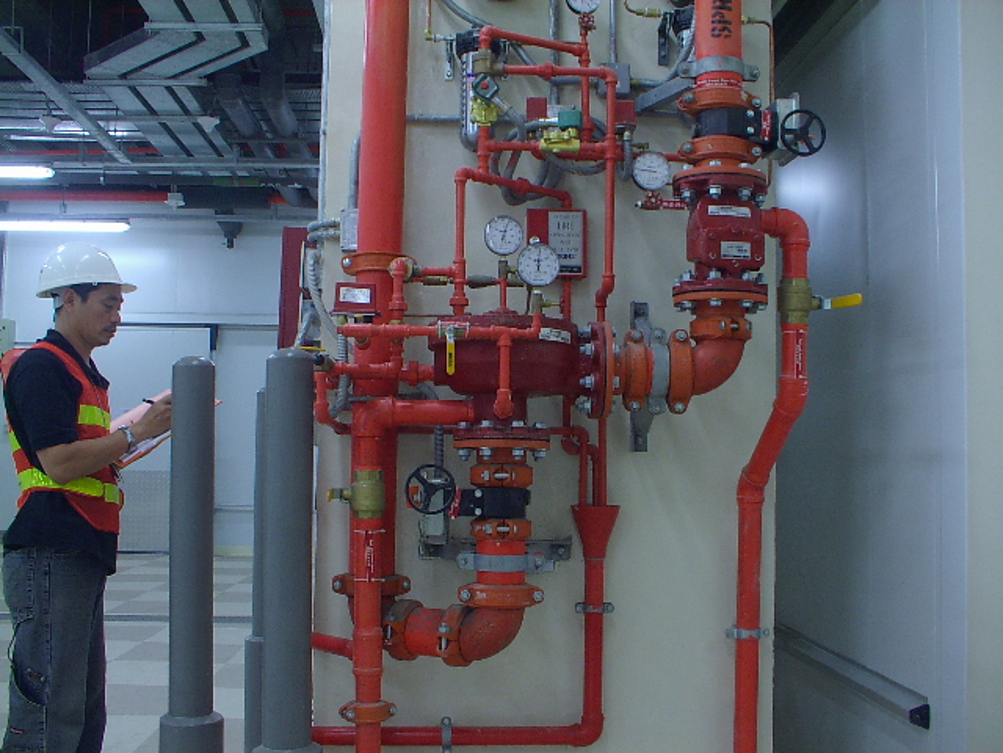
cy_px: 376
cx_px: 502
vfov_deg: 38.7
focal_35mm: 37
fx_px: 1072
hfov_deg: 50.1
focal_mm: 5.8
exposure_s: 1/30
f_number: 2.9
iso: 125
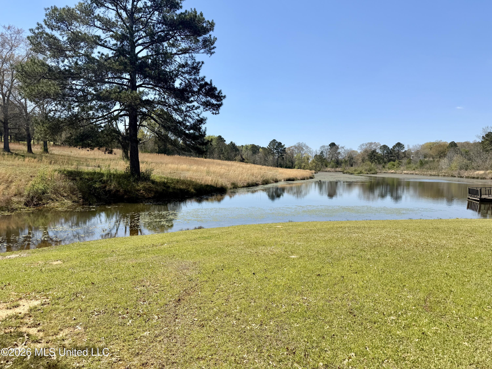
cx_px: 246
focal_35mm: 24
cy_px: 184
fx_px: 341
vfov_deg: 56.8
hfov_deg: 71.6
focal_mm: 6.76
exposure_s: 1/4975
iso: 80
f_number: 1.78
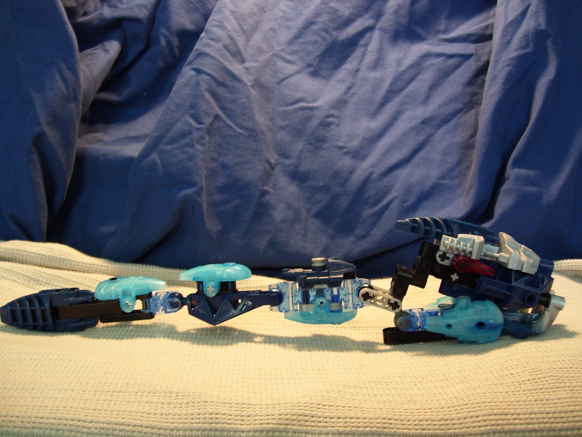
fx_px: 605
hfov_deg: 51.4
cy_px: 218
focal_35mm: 36
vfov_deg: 39.7
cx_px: 291
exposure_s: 1/8
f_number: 2.7
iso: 160
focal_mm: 6
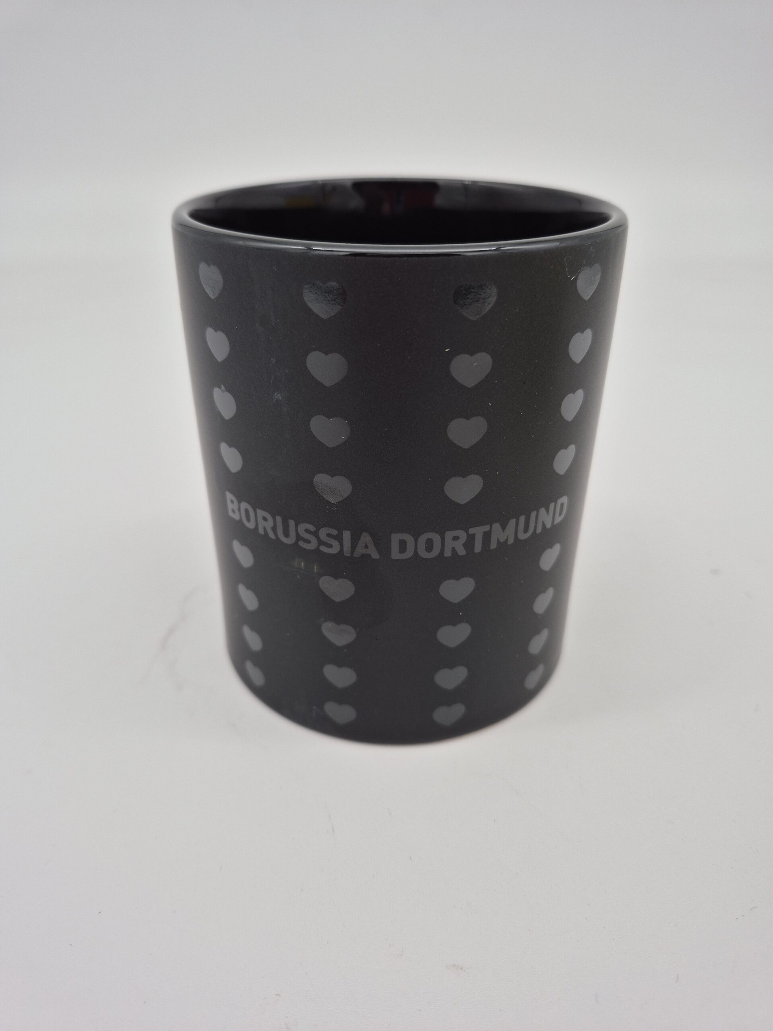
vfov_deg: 73.9
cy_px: 516
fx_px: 685
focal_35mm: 23
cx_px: 386
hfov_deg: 58.9
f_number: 1.8
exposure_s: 1/180
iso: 50
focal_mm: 5.4
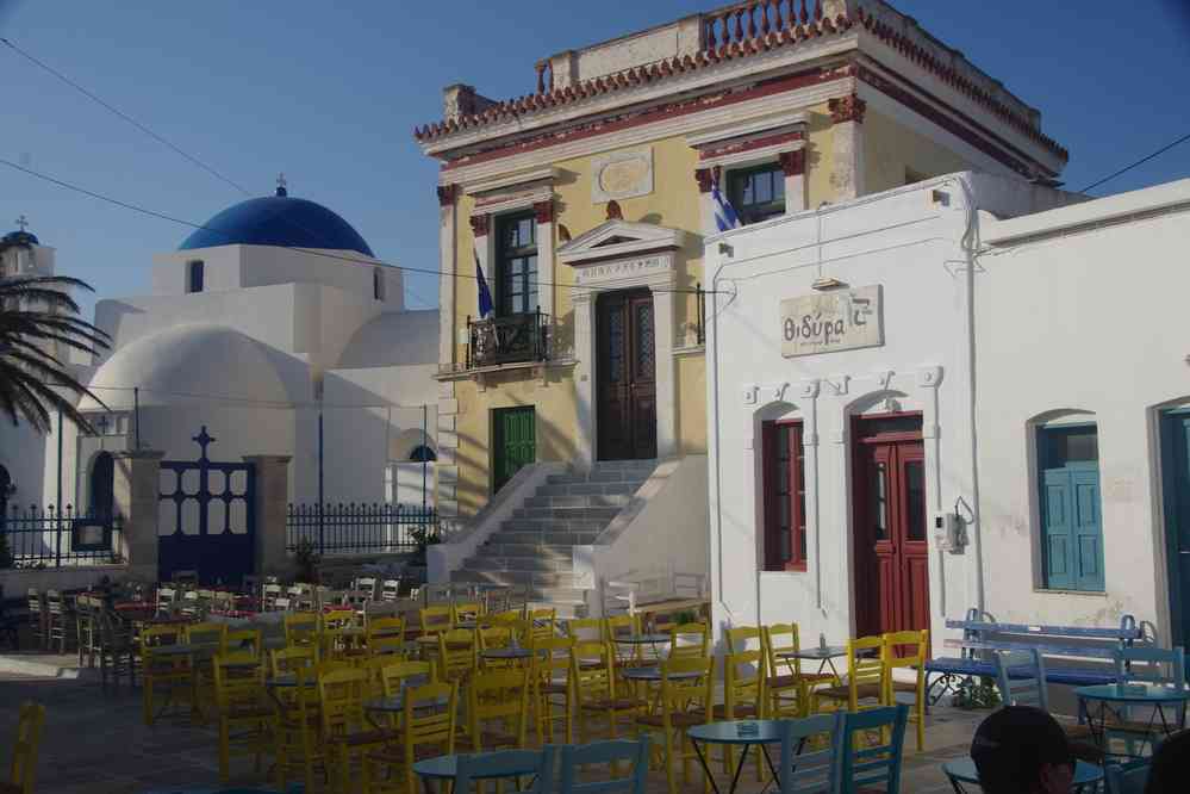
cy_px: 397
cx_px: 595
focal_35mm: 40
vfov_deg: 33.1
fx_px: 1334
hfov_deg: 48.1
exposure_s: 1/125
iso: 200
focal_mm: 26.9
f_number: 11
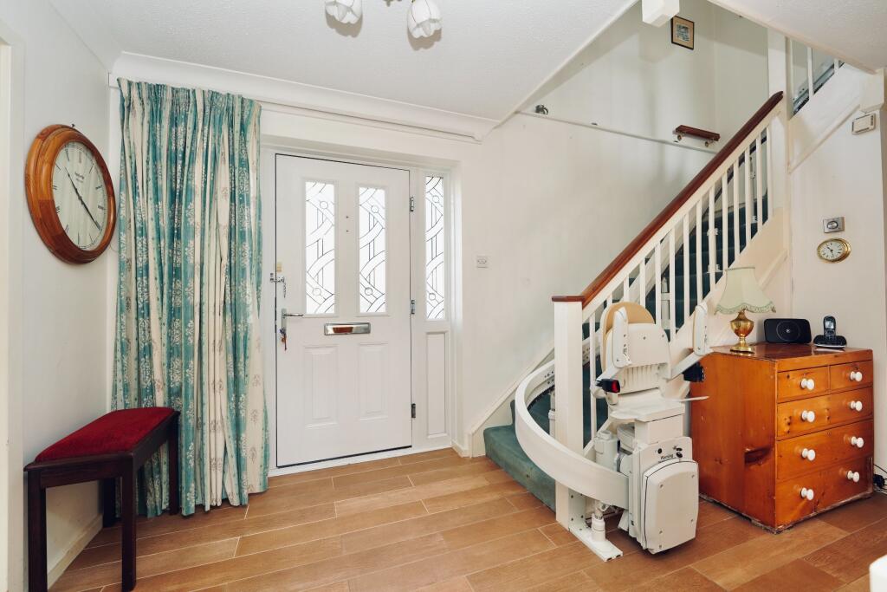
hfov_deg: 104.2
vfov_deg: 81.2
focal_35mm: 14
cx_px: 444
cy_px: 296
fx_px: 345
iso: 800
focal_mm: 14
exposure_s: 1/160
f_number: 4
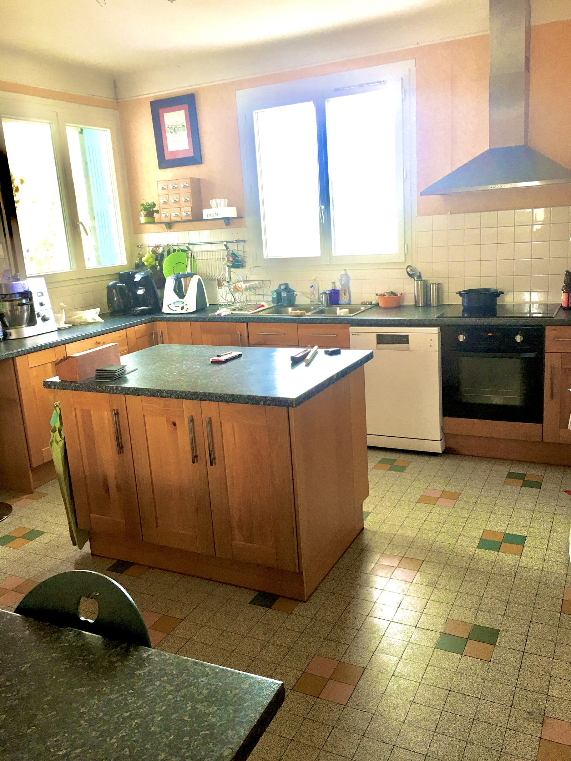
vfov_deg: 61.7
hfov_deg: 48.2
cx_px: 286
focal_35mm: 29
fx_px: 638
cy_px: 380
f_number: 2.2
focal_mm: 4.15
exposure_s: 1/33
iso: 40
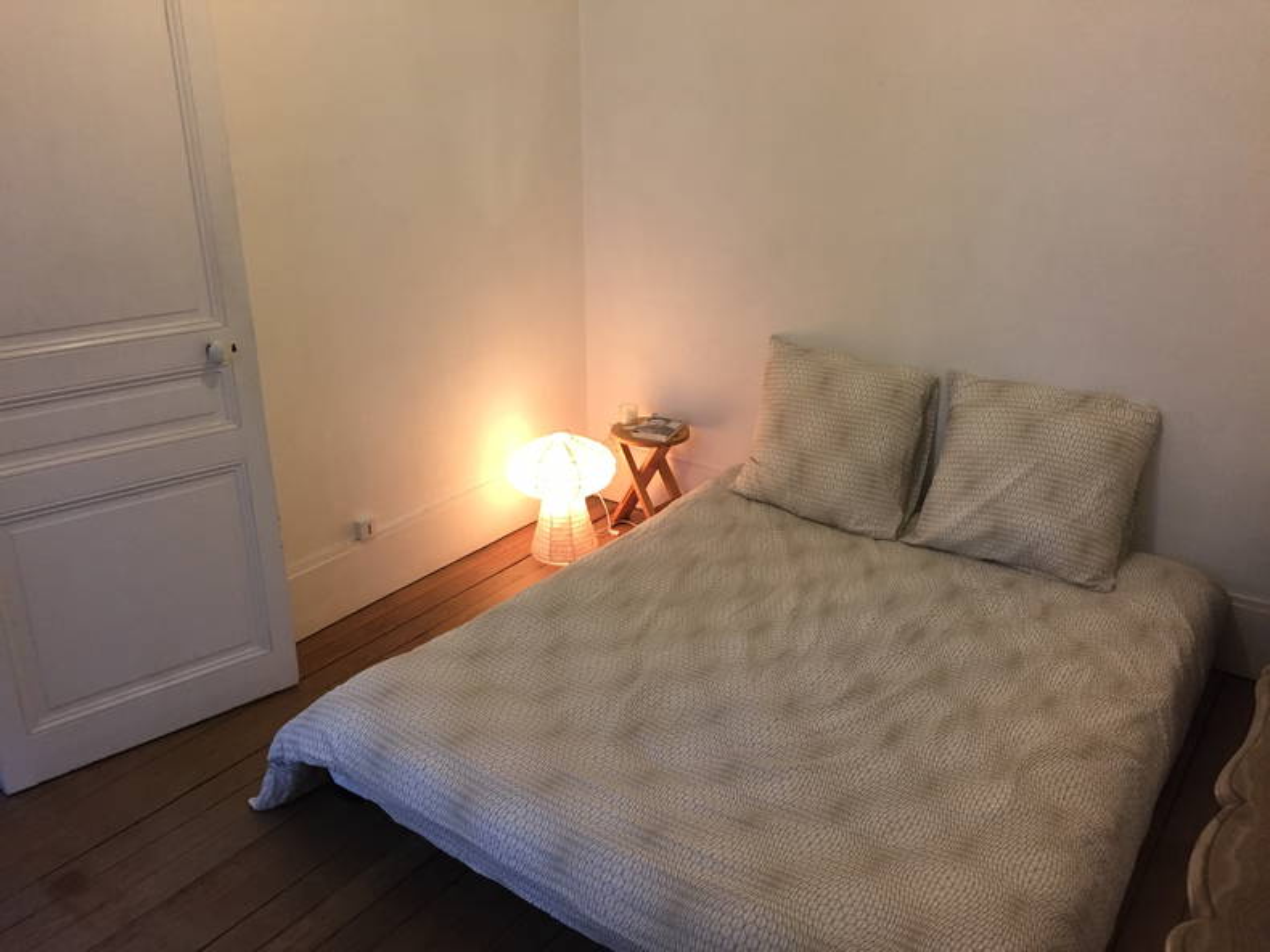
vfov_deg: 48.2
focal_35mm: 29
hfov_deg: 61.7
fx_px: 1064
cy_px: 476
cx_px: 635
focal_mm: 4.15
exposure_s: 1/33
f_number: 2.2
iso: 200
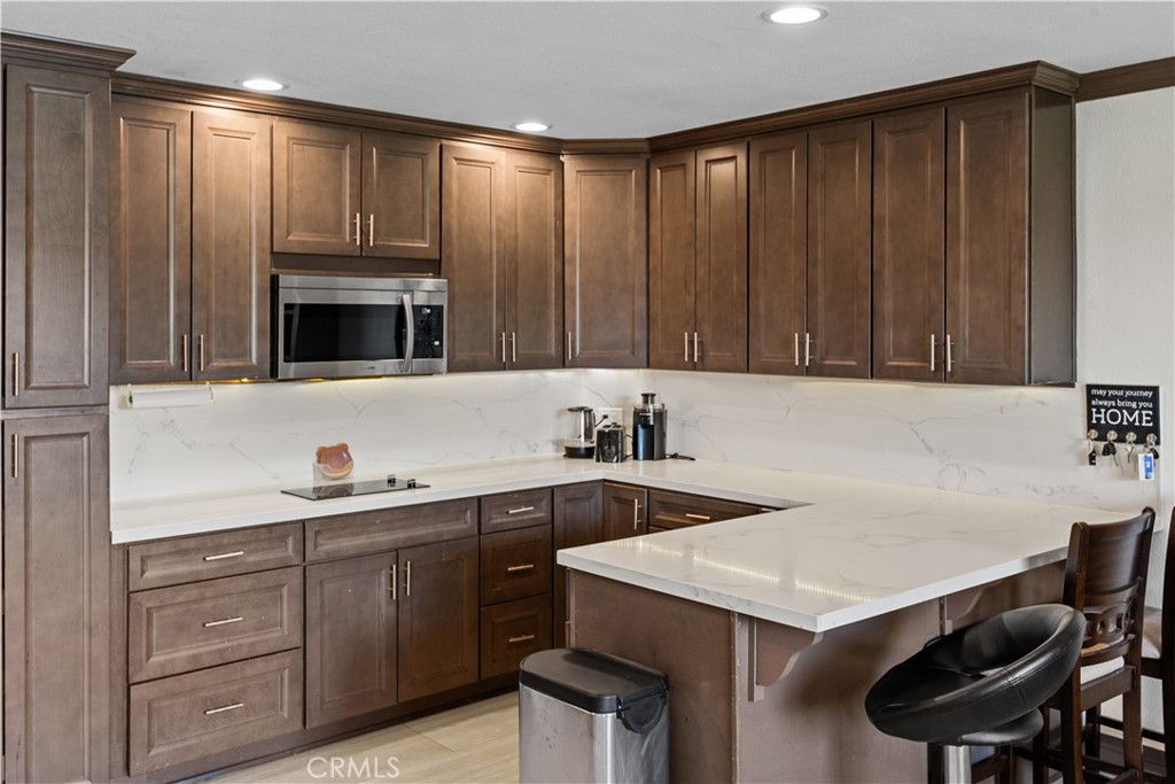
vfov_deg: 42.3
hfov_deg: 60.3
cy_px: 392
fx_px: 1012
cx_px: 588
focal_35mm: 31
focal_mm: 31
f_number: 7.1
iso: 500
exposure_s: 1/13
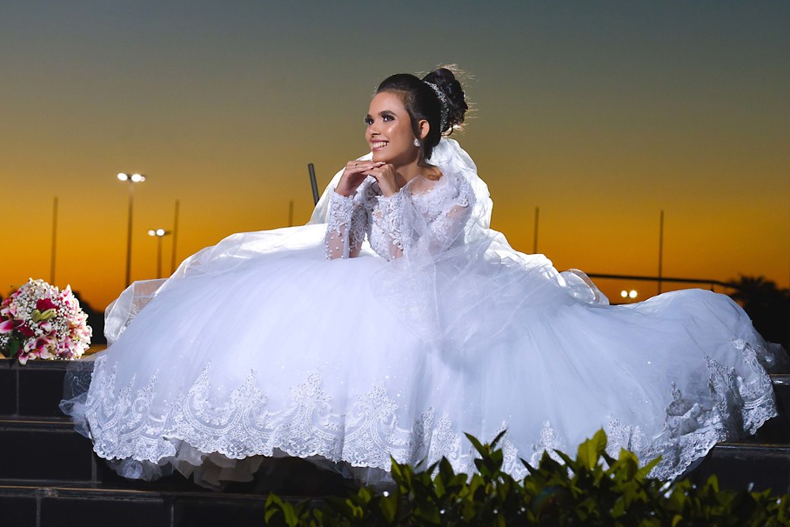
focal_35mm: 185
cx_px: 358
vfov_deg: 7.4
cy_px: 207
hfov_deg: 11.1
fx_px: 4061
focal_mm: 140
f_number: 9
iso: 1600
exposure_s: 1/160
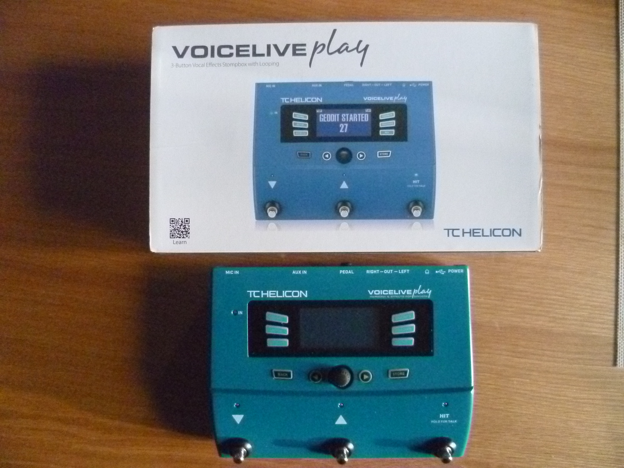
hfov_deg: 63.4
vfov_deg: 49.7
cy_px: 234
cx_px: 312
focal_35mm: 28
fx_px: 505
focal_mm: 5
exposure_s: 1/250
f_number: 2.8
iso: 1600
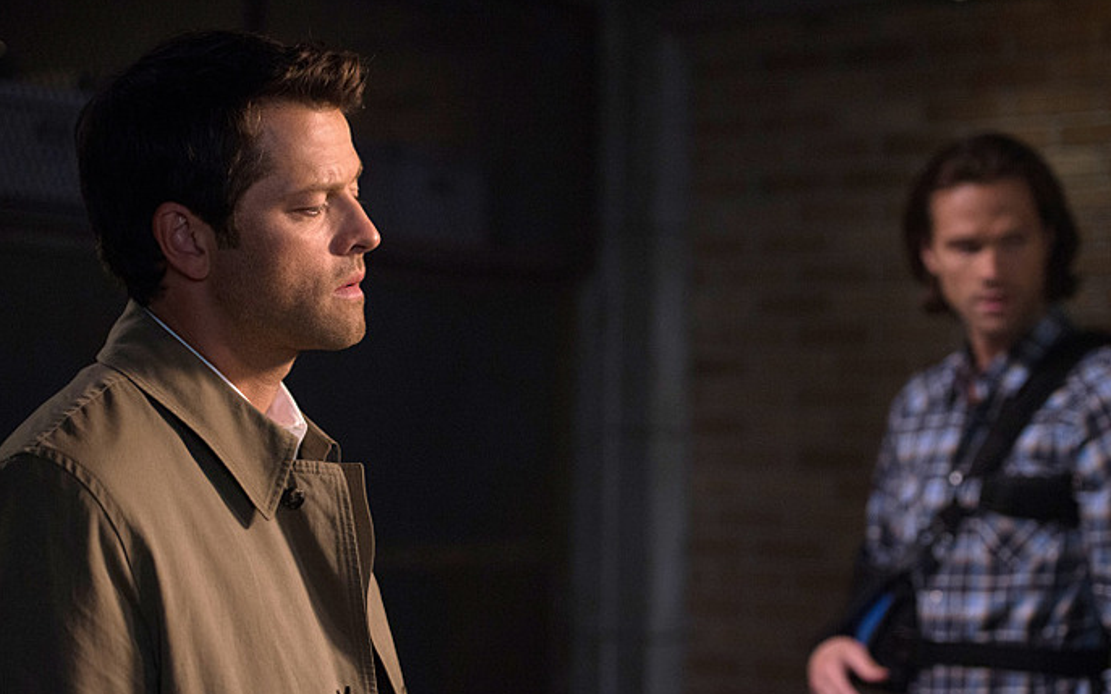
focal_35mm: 81
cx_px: 564
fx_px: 2452
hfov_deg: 25.5
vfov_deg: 16.1
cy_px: 400
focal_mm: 70
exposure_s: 1/125
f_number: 2.8
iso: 2500
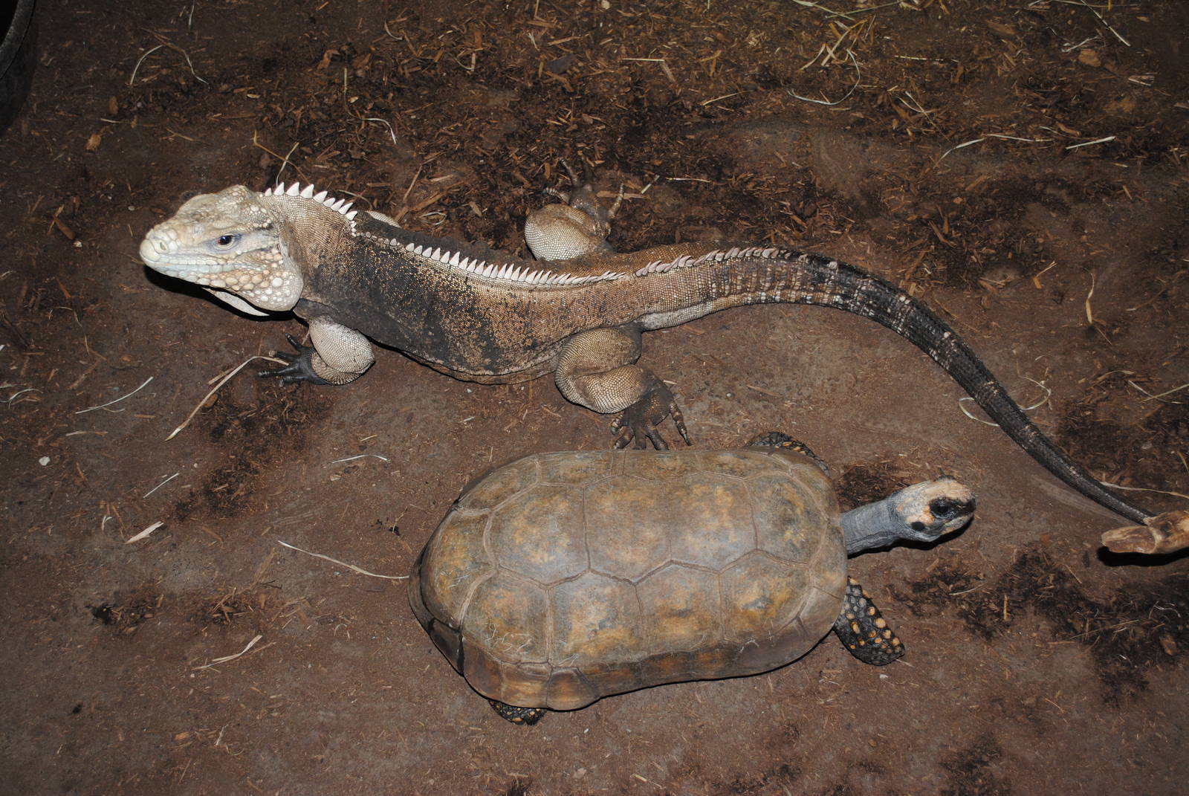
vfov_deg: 28.2
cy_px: 398
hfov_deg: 41.1
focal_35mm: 48
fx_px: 1587
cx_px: 594
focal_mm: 32
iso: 200
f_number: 4.8
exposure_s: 1/60
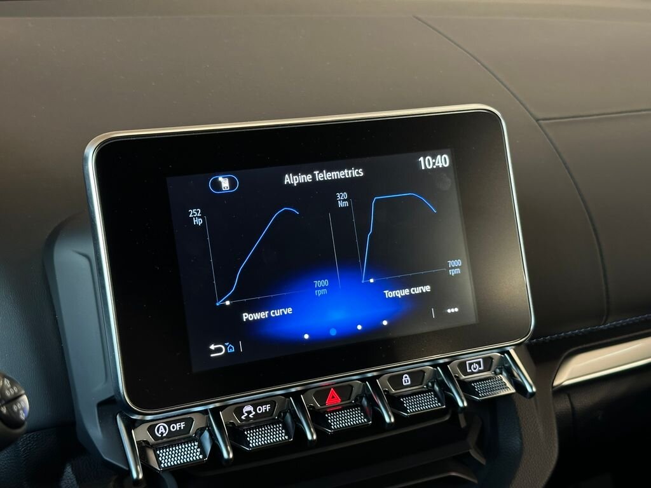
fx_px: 903
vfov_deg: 30.3
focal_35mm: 48
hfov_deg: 39.7
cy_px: 244
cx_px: 326
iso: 125
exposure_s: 1/50
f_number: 1.78
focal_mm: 6.86
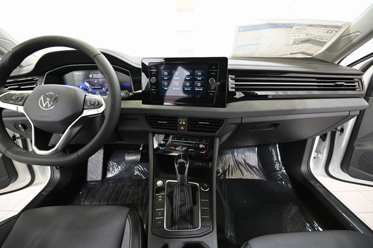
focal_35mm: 16
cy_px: 124
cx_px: 186
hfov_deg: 96.8
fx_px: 166
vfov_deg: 73.7
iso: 640
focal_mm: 16
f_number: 4
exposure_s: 1/15
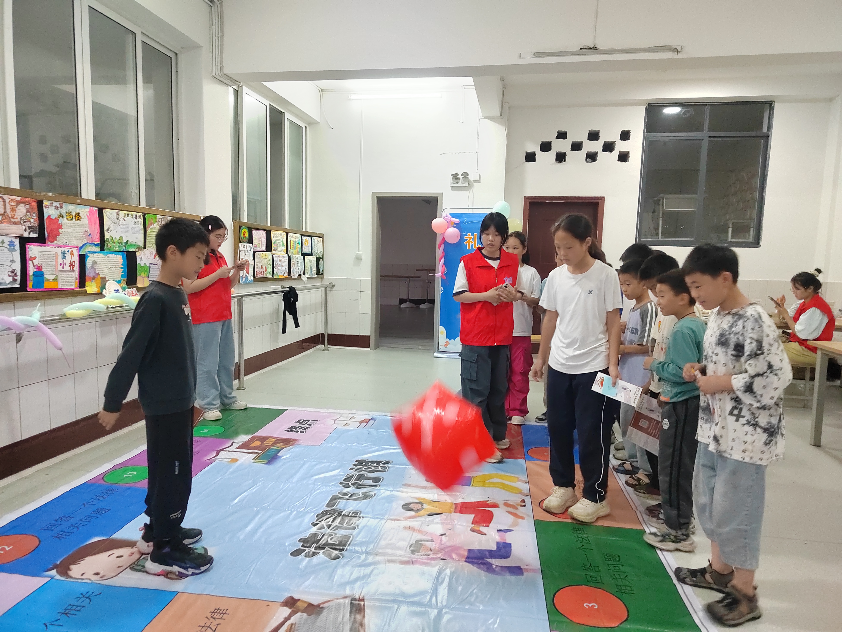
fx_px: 559
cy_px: 316
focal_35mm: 23
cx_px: 421
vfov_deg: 58.9
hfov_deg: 73.9
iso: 3056
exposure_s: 1/40
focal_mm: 5.52
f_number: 1.9
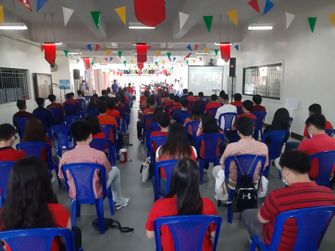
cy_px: 126
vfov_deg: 51.4
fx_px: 261
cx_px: 168
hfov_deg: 65.3
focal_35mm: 27
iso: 400
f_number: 1.7
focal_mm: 3.93
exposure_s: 1/40
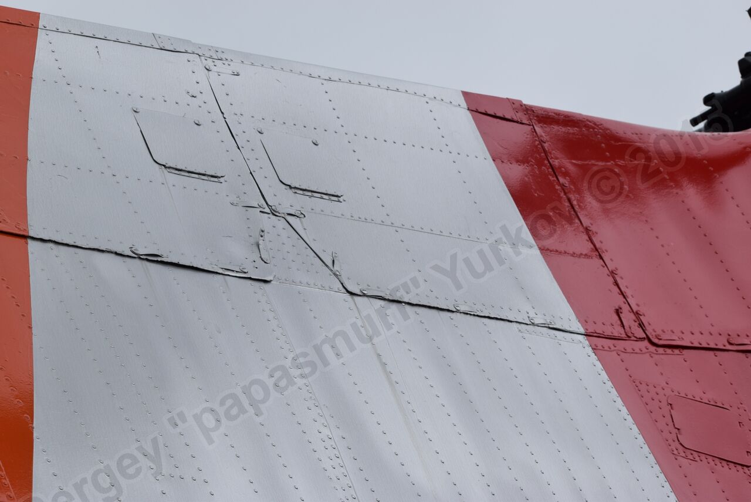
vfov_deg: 16.6
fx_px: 1722
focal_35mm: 82
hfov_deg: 24.6
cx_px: 376
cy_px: 251
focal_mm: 55
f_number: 10
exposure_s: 1/400
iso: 200
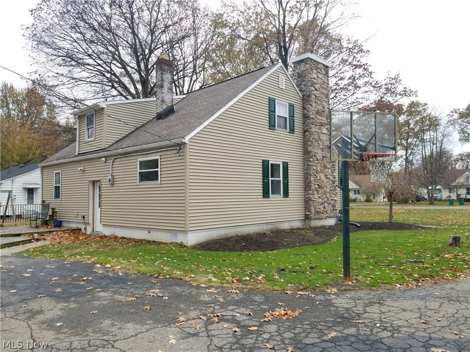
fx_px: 353
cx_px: 235
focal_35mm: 26
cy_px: 176
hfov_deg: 67.3
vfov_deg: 53.1
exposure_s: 1/158
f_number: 1.7
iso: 50
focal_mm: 4.25
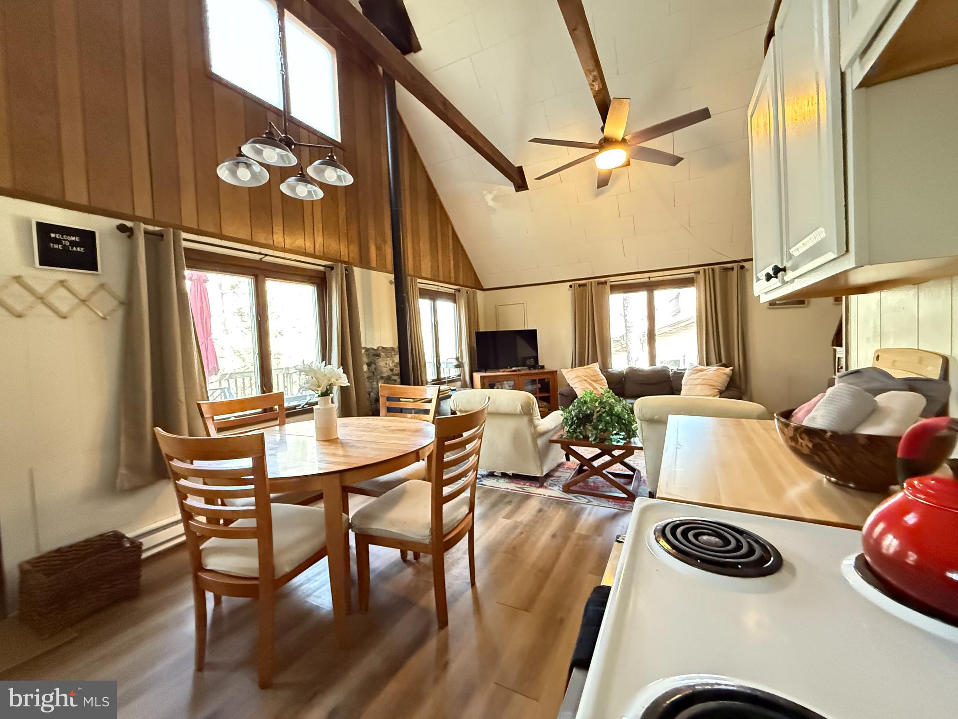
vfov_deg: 85.7
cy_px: 360
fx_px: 387
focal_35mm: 14
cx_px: 479
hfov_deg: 102.1
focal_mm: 2.22
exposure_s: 1/40
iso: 1250
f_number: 2.2
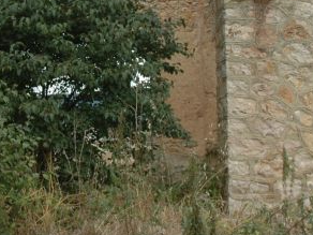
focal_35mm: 71
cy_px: 28
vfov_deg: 20.3
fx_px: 642
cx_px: 27
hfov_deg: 26.4
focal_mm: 18
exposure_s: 1/160
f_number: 6.3
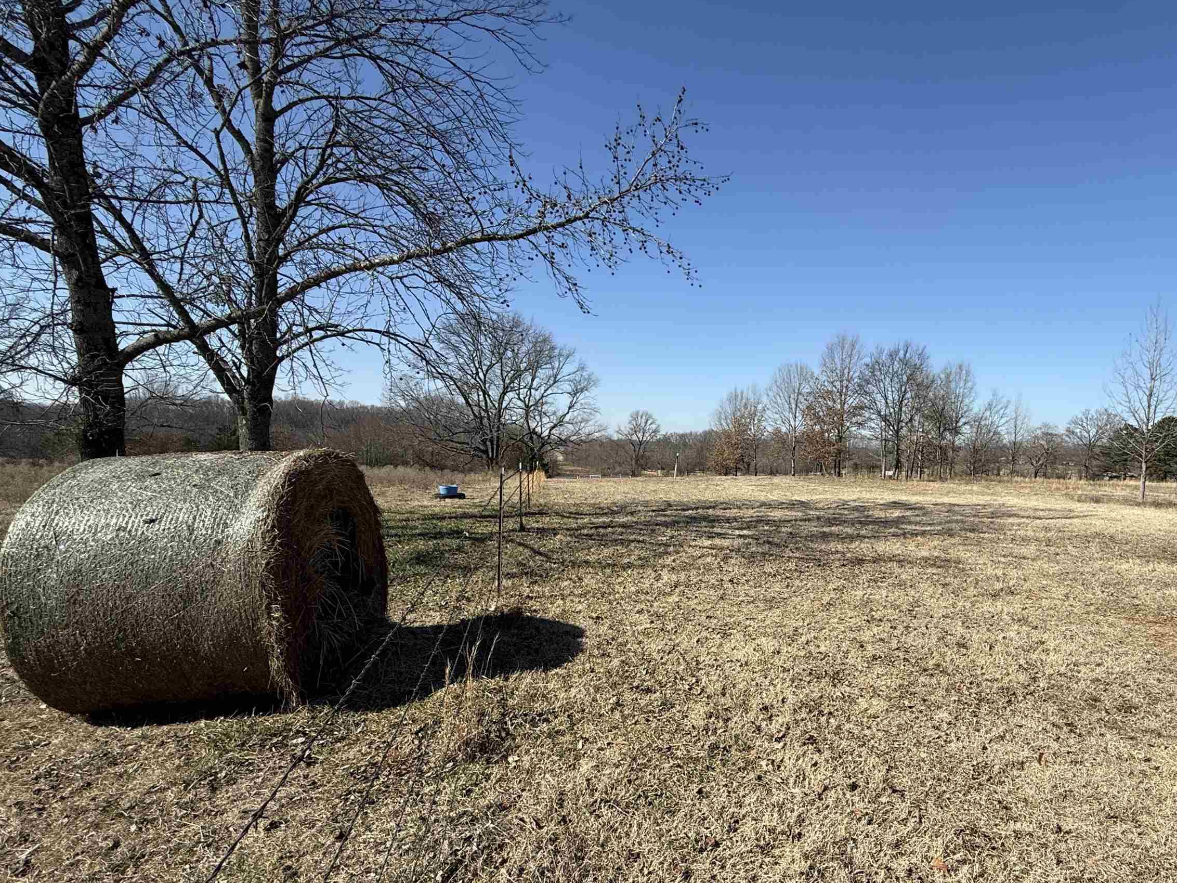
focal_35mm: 19
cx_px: 773
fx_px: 646
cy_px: 533
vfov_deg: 68.0
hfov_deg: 82.1
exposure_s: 1/2092
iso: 50
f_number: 2.2
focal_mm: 2.22
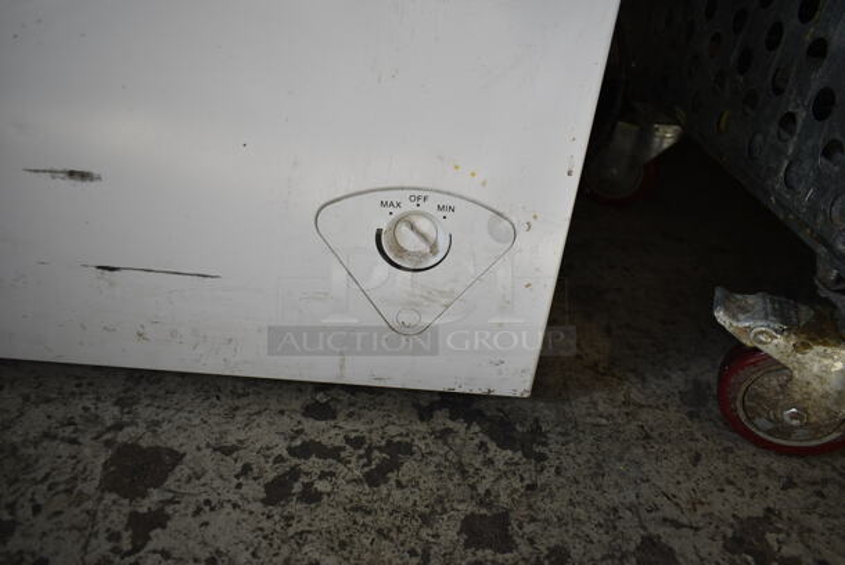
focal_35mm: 27
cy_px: 282
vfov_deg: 48.0
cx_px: 422
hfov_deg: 67.3
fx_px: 634
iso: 100
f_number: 4
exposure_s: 1/60
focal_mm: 18
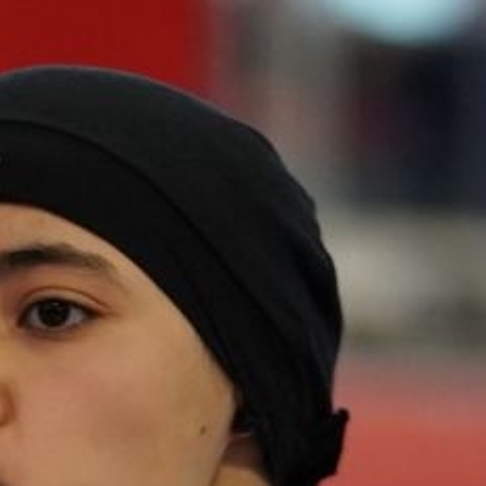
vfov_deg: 2.2
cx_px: -532
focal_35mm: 801
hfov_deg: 2.2
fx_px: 12723
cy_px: 926
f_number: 2.8
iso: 2000
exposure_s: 1/1000
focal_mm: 121
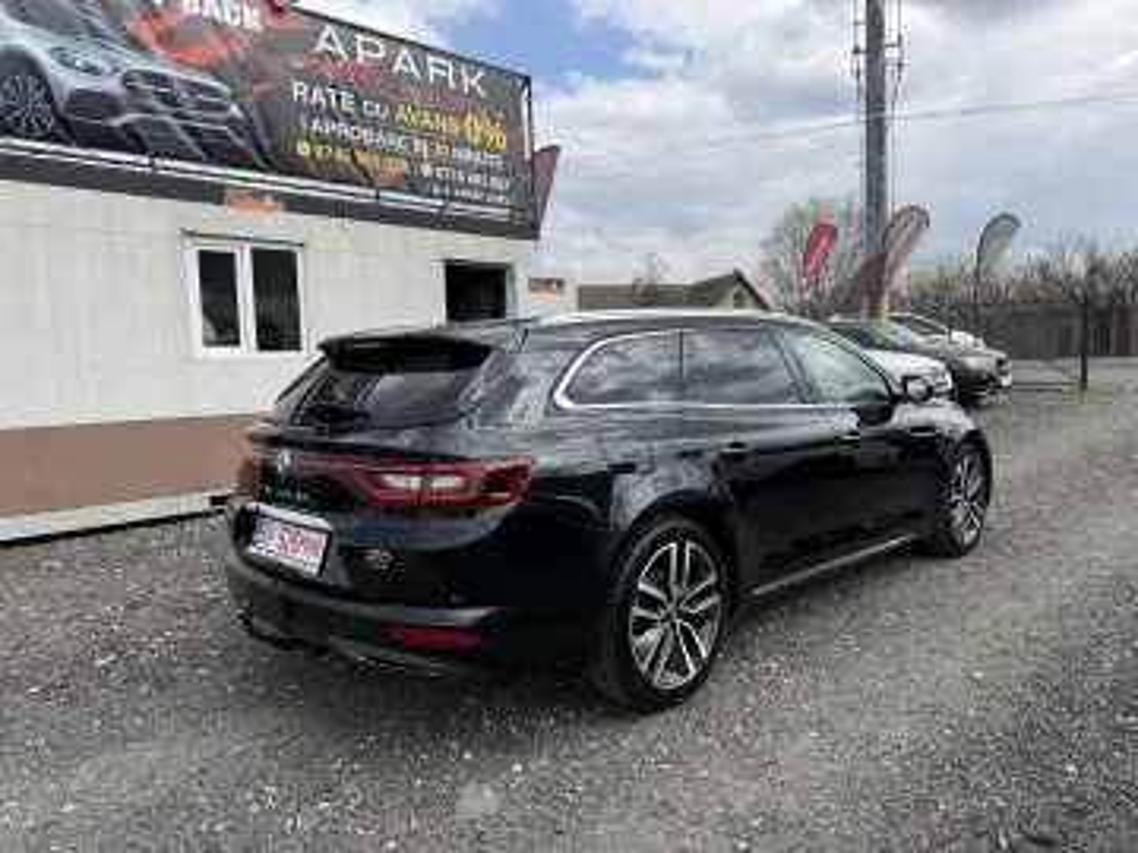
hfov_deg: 71.6
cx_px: 569
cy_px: 426
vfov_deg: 56.8
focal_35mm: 24
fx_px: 789
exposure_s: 1/3021
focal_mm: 6.76
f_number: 1.78
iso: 80
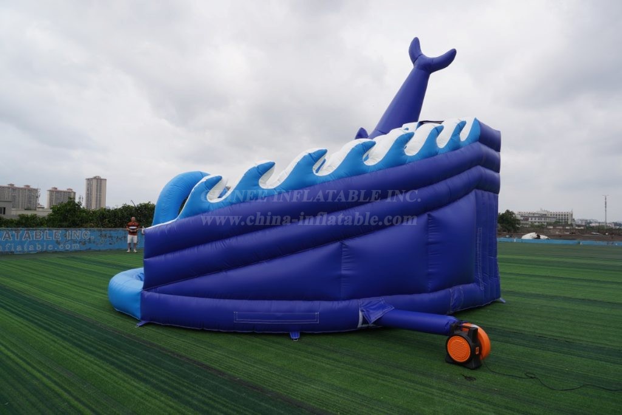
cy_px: 208
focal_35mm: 24
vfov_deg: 53.1
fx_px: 415
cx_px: 311
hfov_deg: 73.7
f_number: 8
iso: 100
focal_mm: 16
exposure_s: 1/200
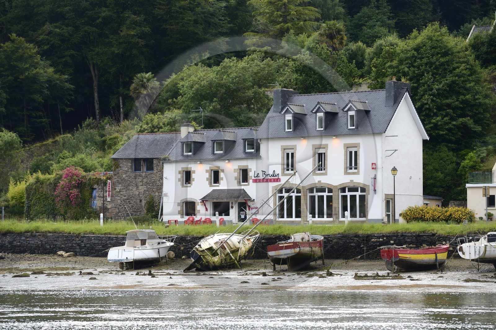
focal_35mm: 135
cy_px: 165
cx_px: 248
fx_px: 1858
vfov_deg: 10.1
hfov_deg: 15.2
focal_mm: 135
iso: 400
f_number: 5.6
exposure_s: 1/800
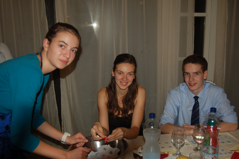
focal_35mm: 36
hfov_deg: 53.2
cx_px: 120
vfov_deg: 36.8
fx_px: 239
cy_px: 80
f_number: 4
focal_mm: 24
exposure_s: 1/60
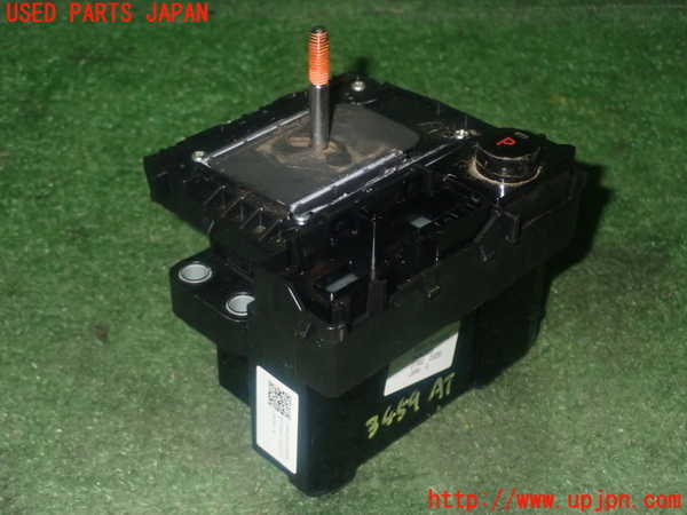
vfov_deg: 23.7
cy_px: 258
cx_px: 344
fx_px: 1230
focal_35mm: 62
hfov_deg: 31.2
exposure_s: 1/60
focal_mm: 11.09
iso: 800
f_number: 10
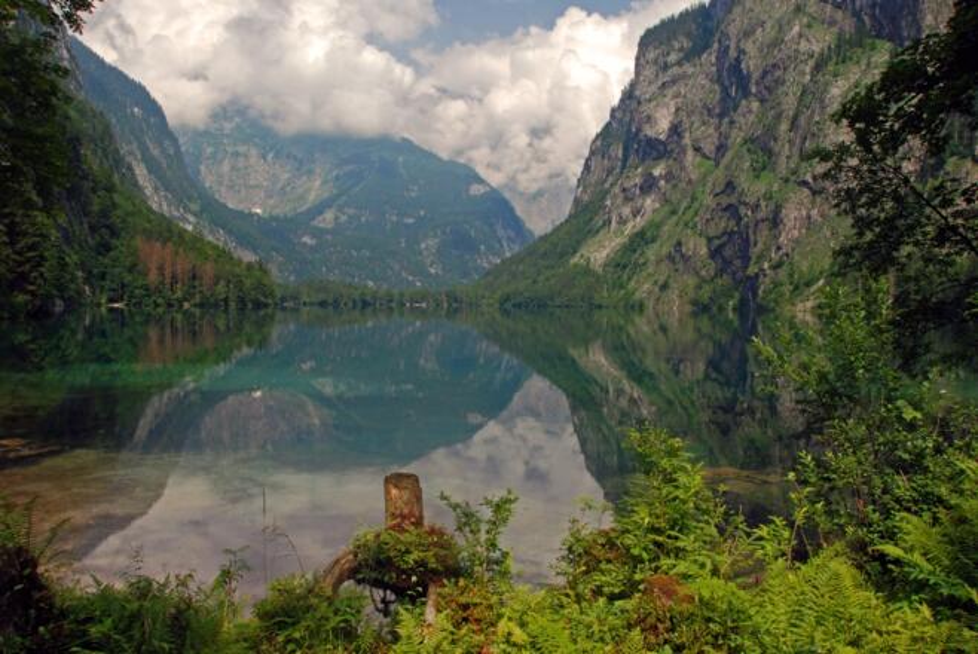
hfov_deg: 67.3
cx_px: 489
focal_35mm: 27
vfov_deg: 48.0
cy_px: 327
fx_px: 734
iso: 160
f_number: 11
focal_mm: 18
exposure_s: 1/100
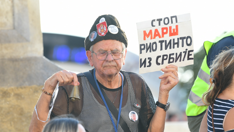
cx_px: 117
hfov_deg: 6.9
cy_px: 58
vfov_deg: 3.9
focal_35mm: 315
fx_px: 1954
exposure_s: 1/250
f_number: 4
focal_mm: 200
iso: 200
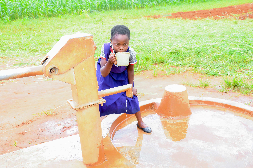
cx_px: 126
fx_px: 281
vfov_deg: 33.4
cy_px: 84
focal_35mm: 40
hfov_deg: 48.5
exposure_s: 1/100
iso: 500
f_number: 7.1
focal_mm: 27
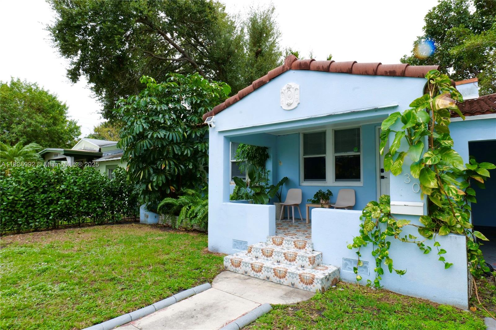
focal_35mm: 20
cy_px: 165
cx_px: 248
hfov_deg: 84.0
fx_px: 275
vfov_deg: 61.9
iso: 400
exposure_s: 1/10
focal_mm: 20
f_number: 22
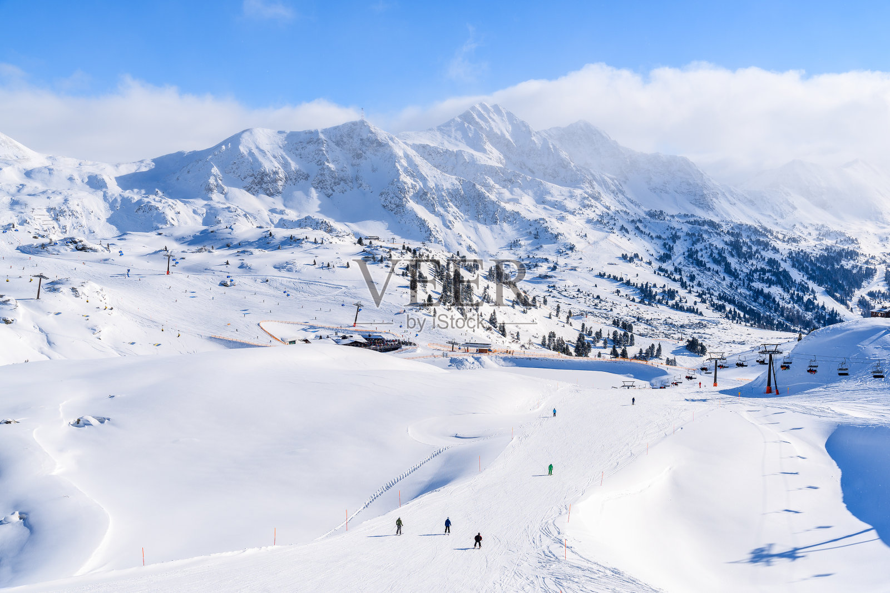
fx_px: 1038
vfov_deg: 31.9
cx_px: 445
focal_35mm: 42
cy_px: 296
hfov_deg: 46.4
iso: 100
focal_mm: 42
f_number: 8
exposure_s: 1/400
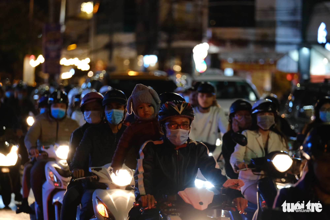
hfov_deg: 10.6
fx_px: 1778
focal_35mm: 194
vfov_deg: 7.1
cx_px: 165
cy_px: 110
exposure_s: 1/125
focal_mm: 129.2
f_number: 2.8
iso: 3200
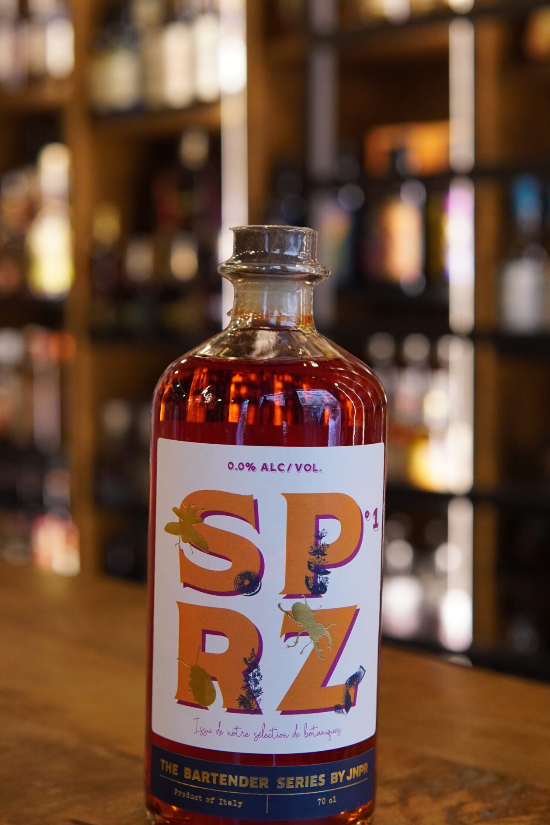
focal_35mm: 61
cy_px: 376
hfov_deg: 22.3
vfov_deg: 32.9
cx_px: 267
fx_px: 1398
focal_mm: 30
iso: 1600
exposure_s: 1/160
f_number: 2.8
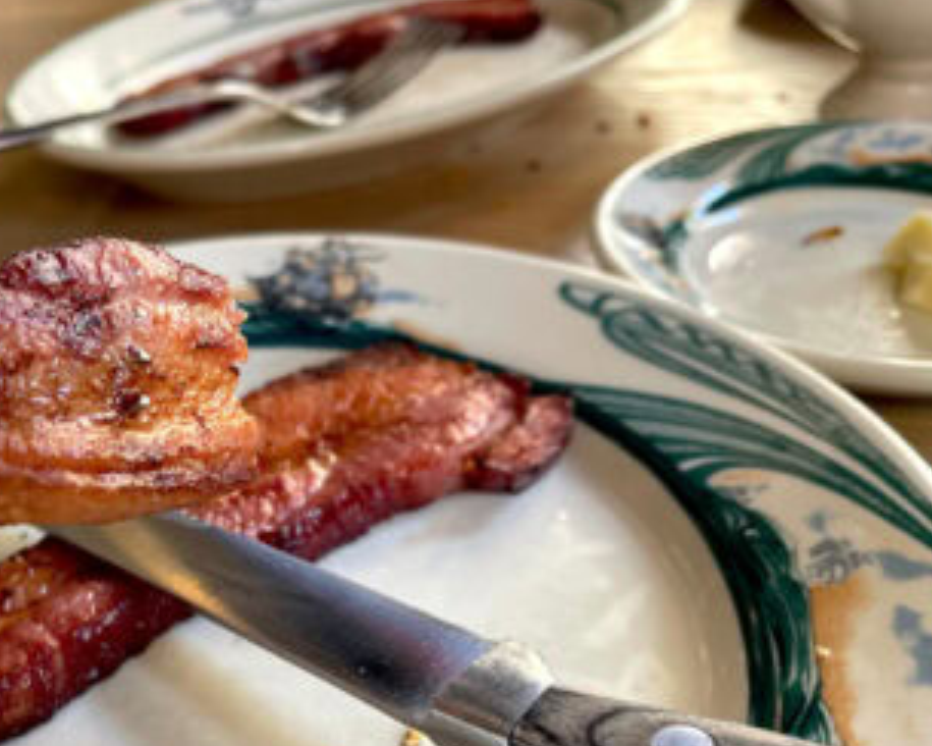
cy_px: 532
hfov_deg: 44.5
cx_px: 248
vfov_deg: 36.7
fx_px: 1103
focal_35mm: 40
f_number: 1.6
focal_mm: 5.1
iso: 125
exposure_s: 1/63
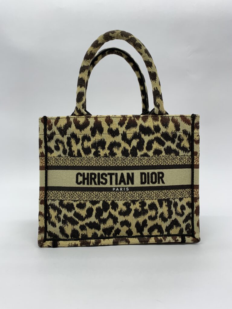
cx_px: 116
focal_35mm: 26
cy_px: 154
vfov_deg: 67.3
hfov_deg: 53.1
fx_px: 232
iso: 32
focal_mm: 4.25
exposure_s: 1/100
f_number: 1.8
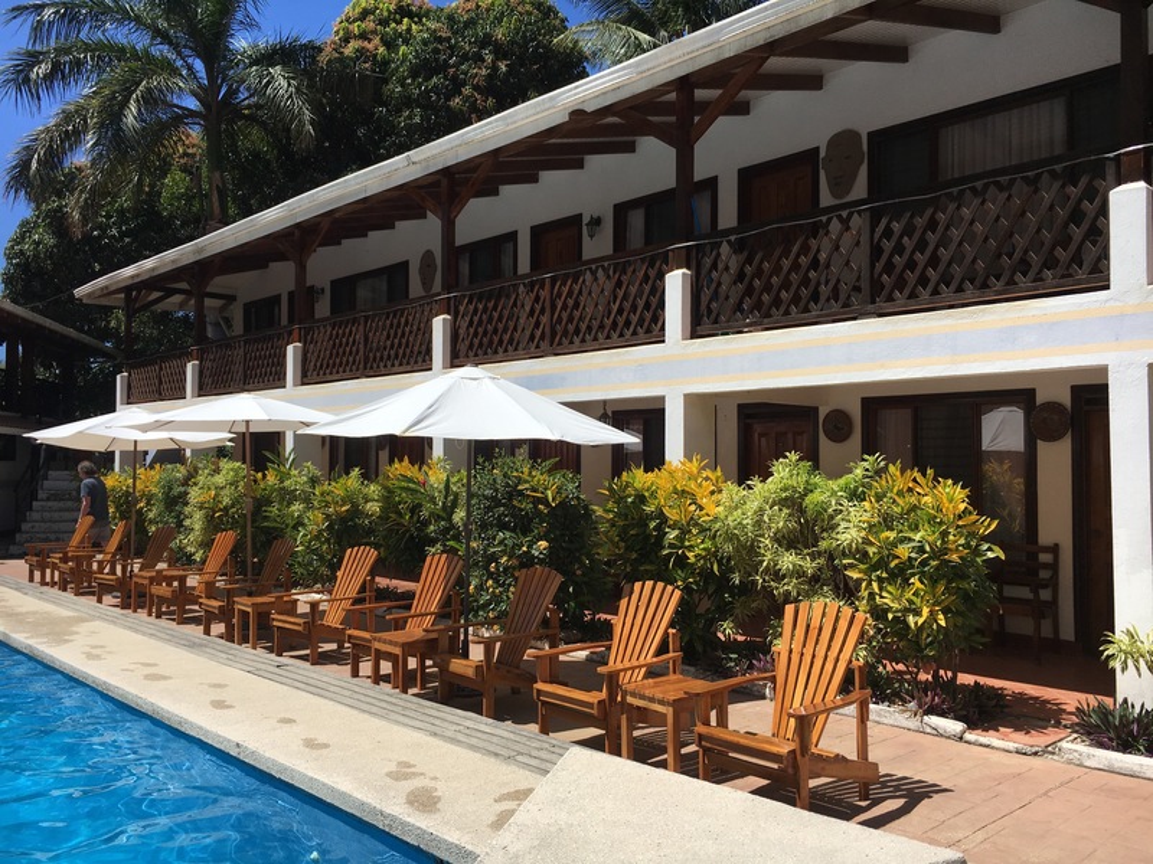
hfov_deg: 61.7
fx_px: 966
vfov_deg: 48.2
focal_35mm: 29
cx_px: 576
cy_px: 432
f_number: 2.2
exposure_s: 1/2481
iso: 25
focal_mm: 4.15
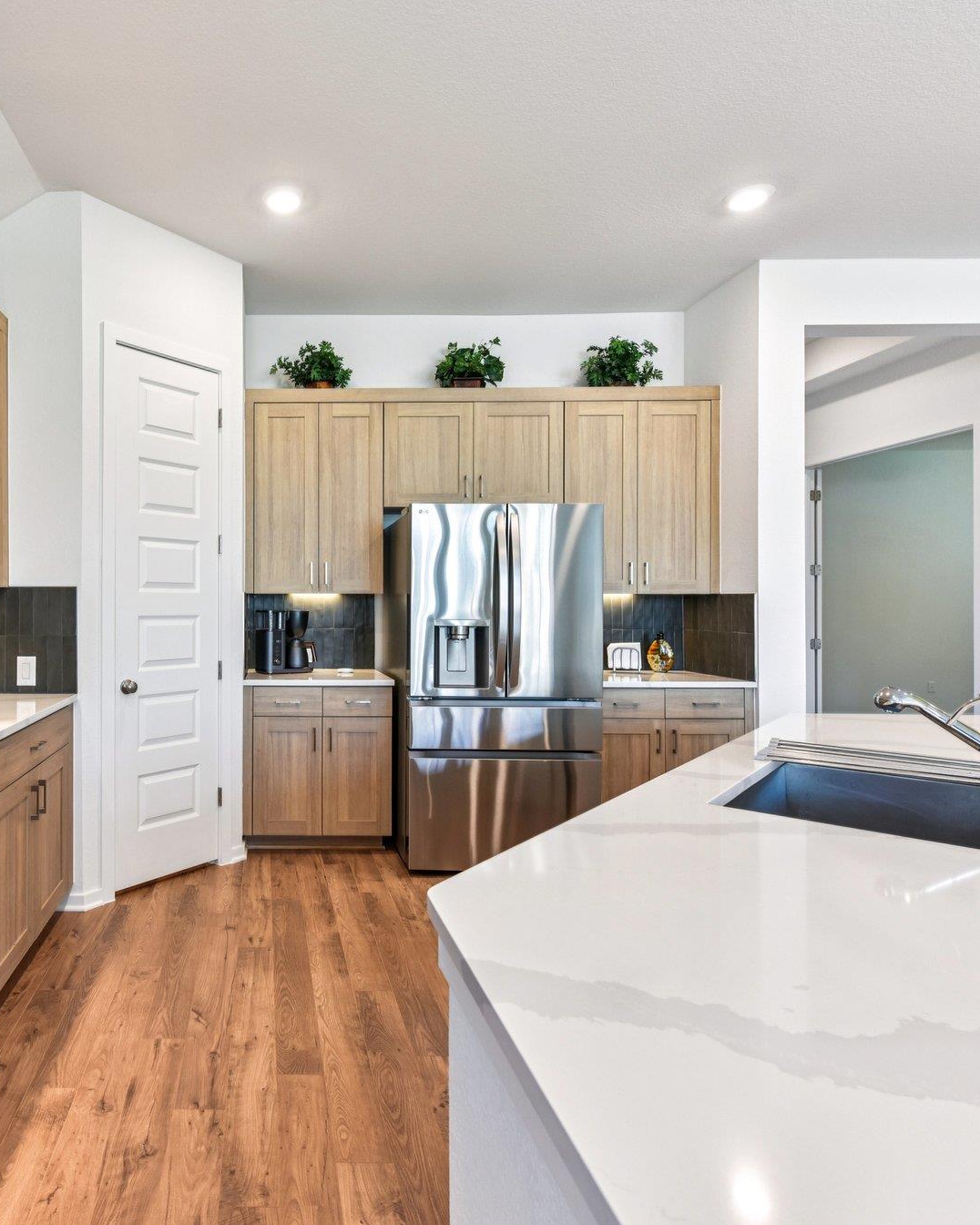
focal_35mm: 20
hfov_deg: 63.9
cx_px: 239
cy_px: 605
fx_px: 725
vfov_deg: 80.4
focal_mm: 14
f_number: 8
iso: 400
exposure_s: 1/15
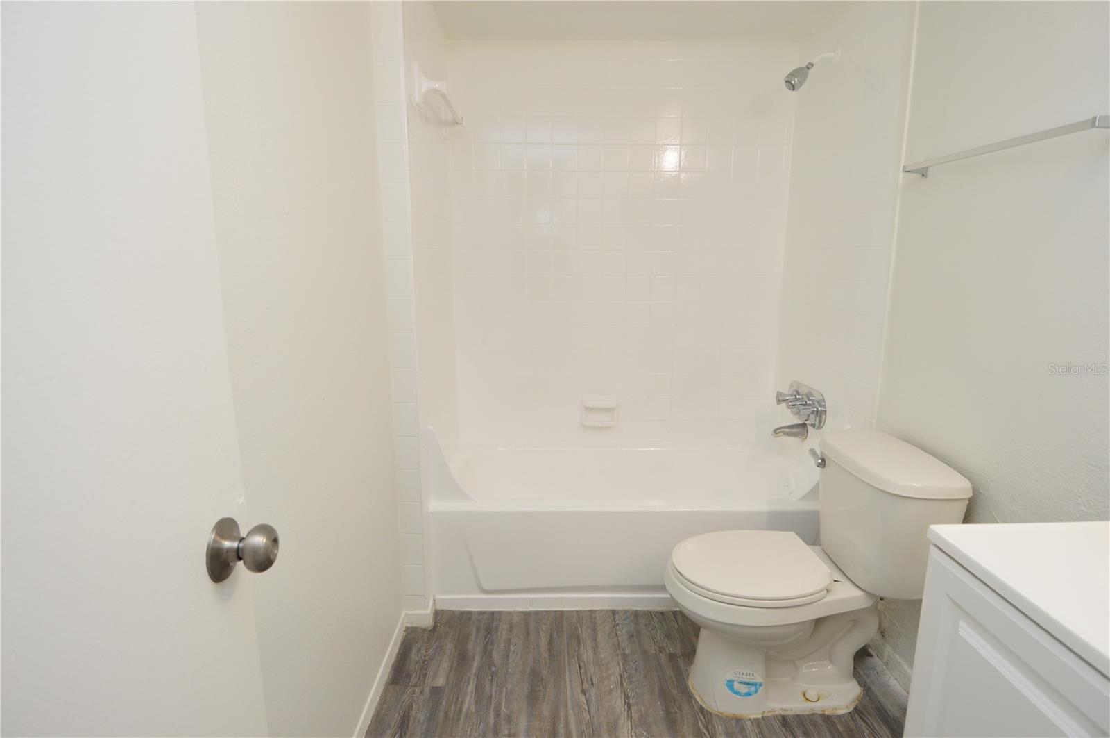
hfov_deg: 90.1
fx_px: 554
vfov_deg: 67.3
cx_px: 555
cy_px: 369
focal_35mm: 18
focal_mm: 12
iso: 400
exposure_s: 1/100
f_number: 5
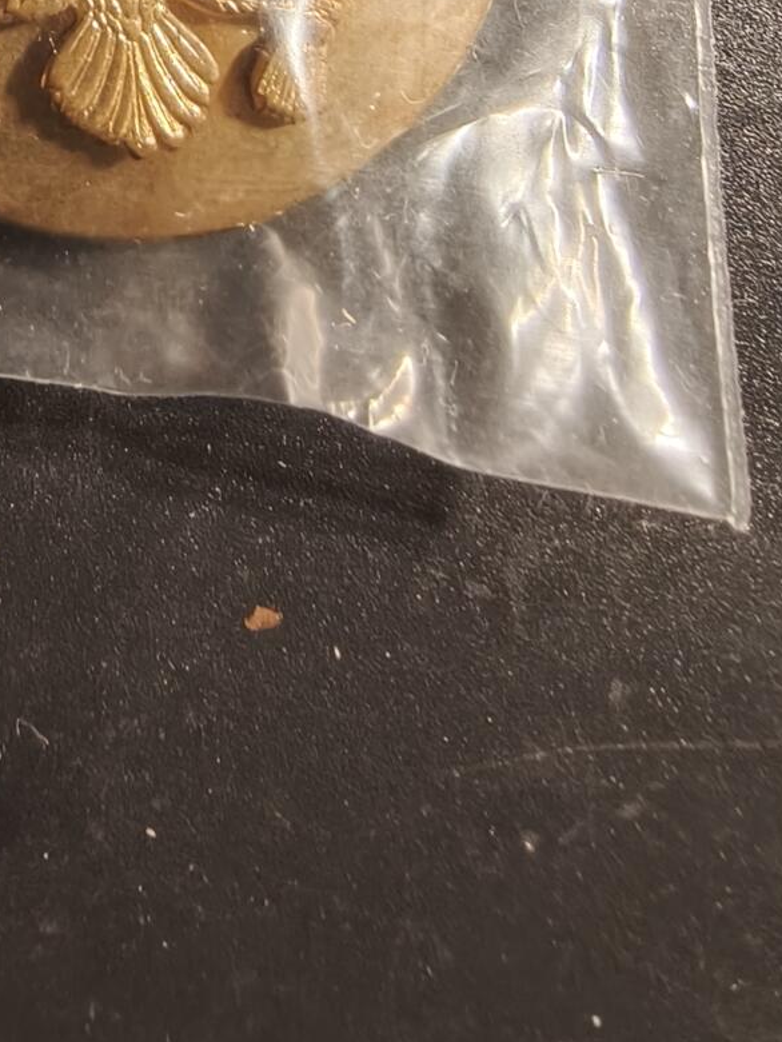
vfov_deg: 33.7
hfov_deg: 27.2
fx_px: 1596
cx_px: 203
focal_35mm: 53
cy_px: 57
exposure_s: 1/62.1
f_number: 2
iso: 160
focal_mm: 2.32
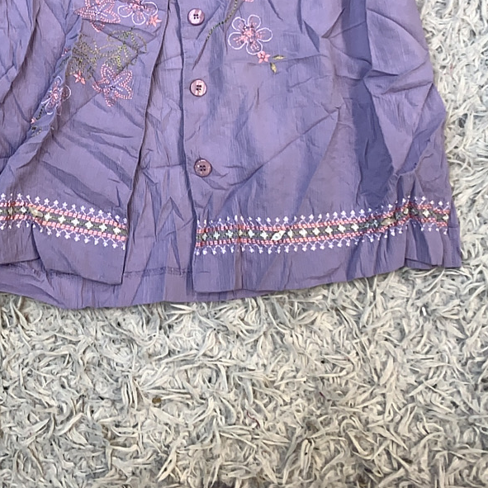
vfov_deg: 38.1
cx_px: 197
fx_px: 670
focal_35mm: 42
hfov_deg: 39.9
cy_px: 79
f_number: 1.8
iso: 40
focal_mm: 4.25
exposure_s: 1/100
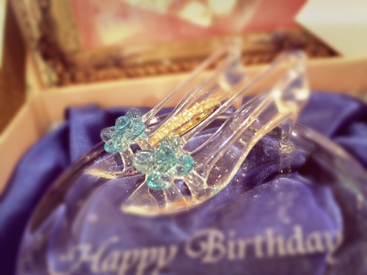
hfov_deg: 61.7
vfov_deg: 48.2
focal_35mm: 29
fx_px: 307
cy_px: 138
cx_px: 184
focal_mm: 4.15
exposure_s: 1/30
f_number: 2.2
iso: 80
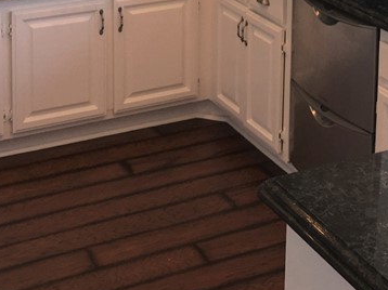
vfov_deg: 16.5
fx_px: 930
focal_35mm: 83
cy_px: -115
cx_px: 306
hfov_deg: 23.3
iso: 25
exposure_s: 1/146
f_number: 2.2
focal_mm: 4.15
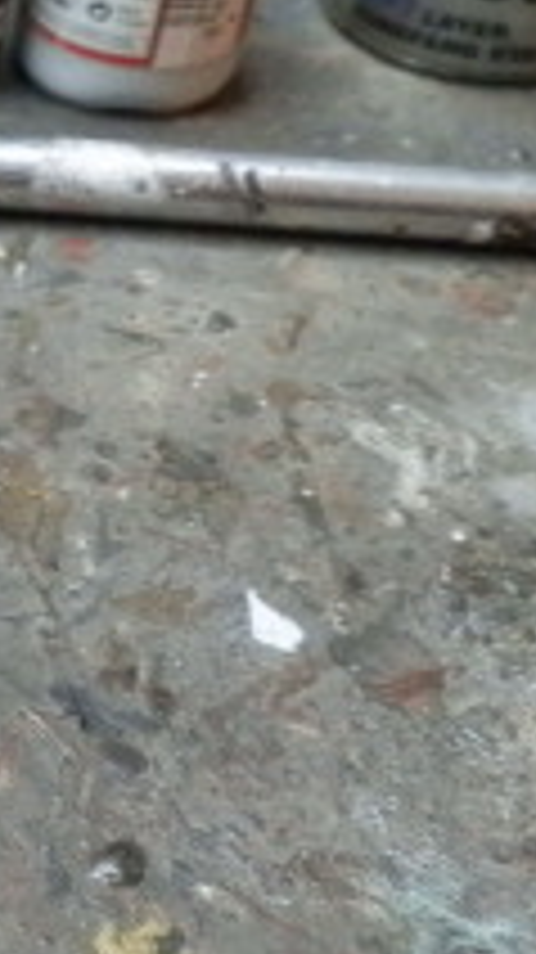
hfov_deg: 13.0
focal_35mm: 77
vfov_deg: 27.4
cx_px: -617
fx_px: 1949
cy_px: 315
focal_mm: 5
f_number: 3.1
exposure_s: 1/100
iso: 400
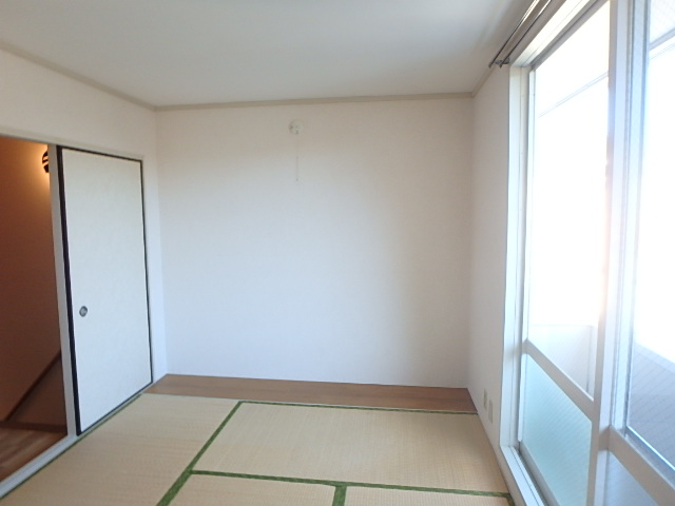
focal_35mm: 21
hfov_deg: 79.0
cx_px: 338
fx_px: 409
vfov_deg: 63.4
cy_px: 253
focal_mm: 3.7
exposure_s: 1/30
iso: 200
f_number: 3.5
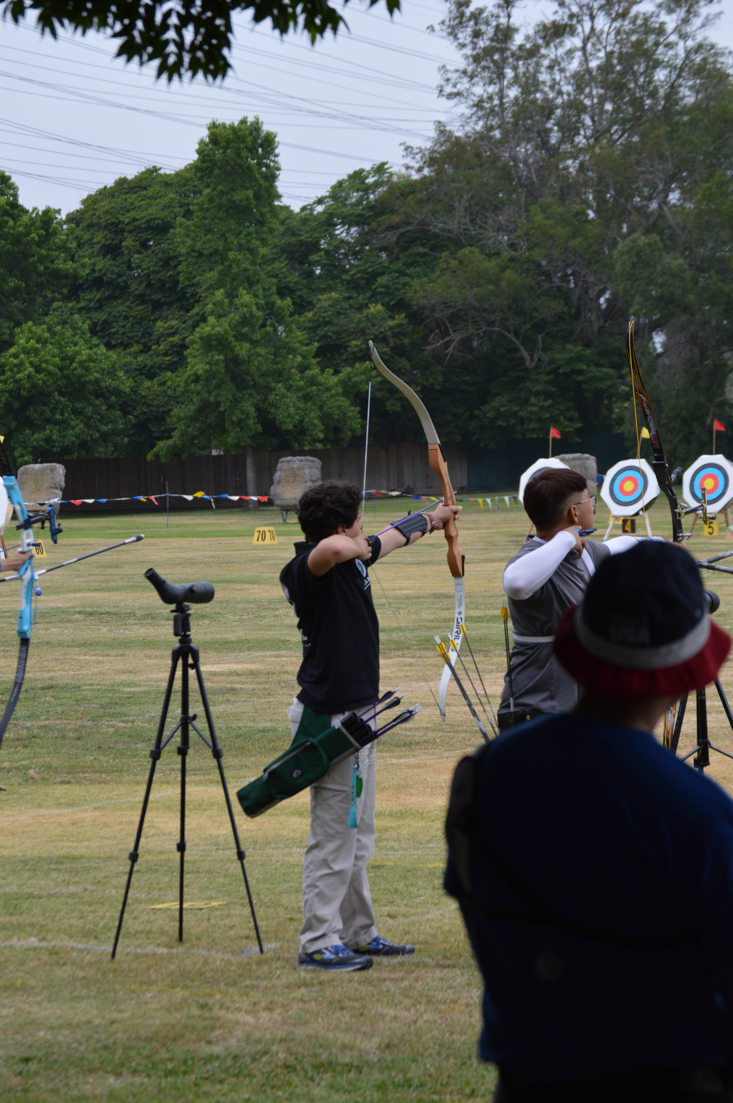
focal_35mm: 128
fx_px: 3901
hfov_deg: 10.7
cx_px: 366
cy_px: 552
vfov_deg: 16.1
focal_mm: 85
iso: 140
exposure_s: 1/500
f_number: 5.6
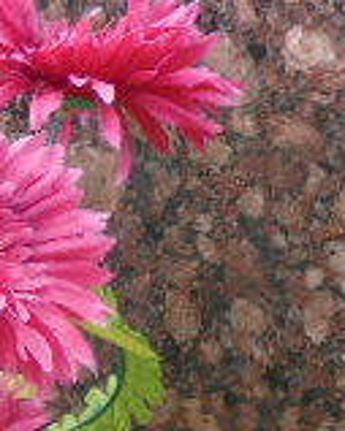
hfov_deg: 2.8
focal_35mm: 557
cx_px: 782
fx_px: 7116
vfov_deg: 3.5
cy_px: -111
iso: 200
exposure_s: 1/125
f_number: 4.7
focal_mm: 25
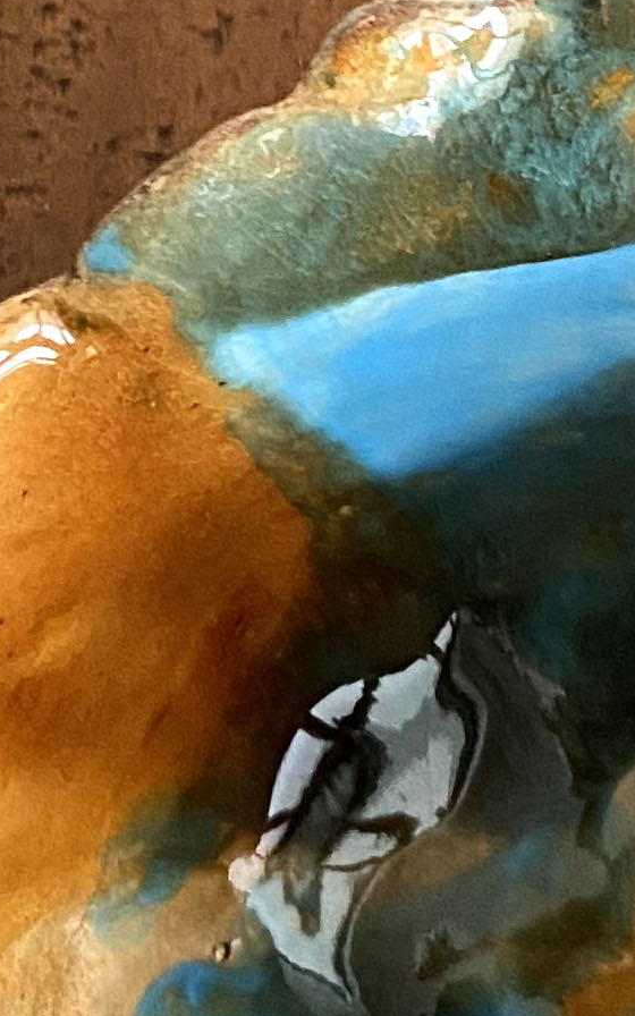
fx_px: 3433
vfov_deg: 16.7
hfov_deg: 10.2
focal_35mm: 124
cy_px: 168
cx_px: 934
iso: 640
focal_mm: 4.25
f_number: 1.8
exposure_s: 1/30
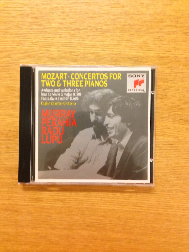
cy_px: 126
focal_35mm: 33
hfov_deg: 42.9
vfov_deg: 55.4
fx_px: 240
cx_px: 94
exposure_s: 1/15
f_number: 2.4
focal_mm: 4.12
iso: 500
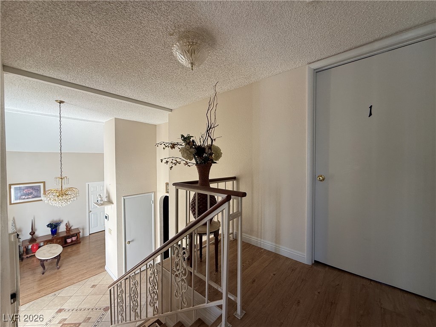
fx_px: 176
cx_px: 218
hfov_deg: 102.1
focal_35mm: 14
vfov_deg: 85.7
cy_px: 164
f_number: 2.2
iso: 100
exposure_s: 1/99
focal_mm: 2.22
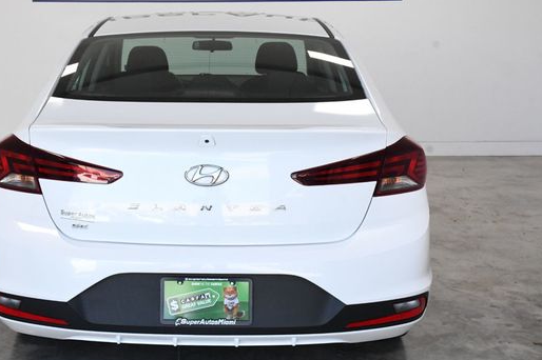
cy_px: 187
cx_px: 208
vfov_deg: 24.2
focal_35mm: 56
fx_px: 843
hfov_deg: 35.5
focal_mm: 30
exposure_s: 1/500
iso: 2500
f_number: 11
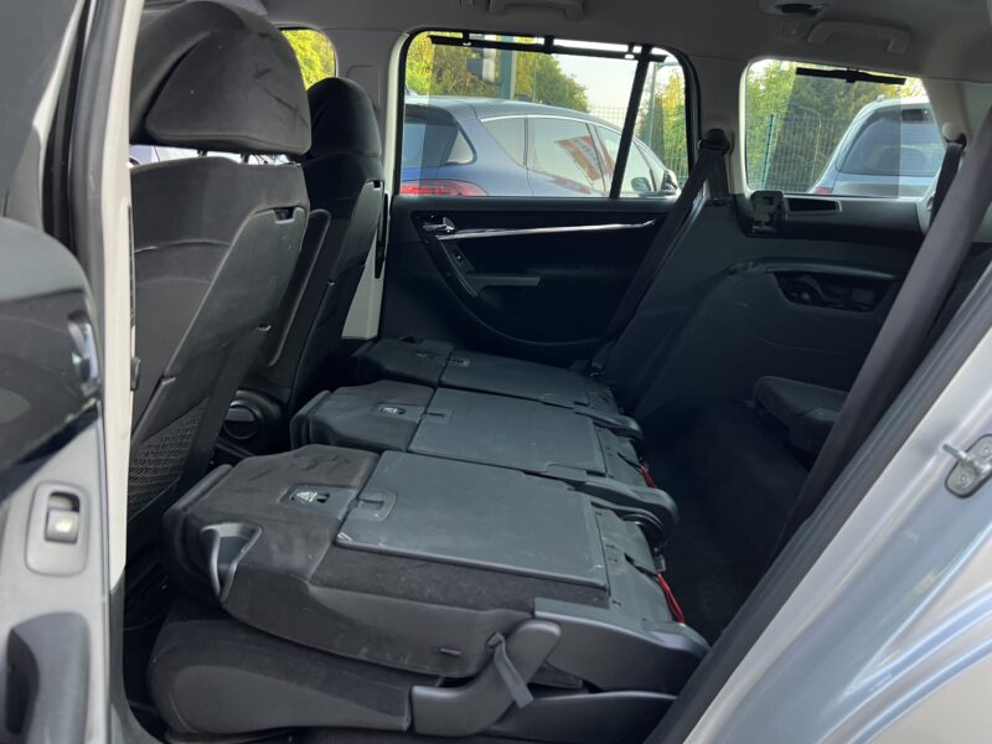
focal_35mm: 26
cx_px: 496
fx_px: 745
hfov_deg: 67.3
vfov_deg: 53.1
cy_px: 372
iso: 125
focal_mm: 5.7
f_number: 1.5
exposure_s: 1/92
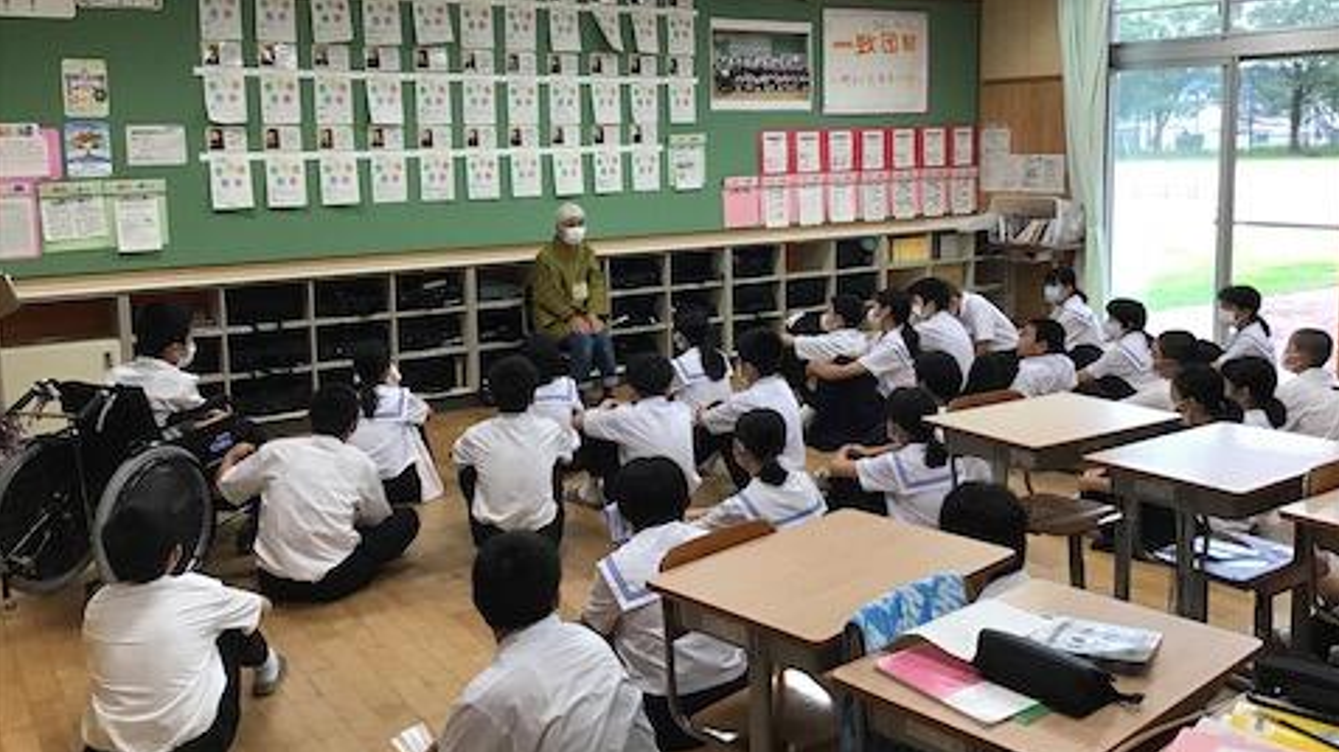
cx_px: 671
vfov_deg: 34.4
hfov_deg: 58.0
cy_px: 278
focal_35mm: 34
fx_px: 1207
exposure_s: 1/30
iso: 40
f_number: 2.4
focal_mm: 3.3
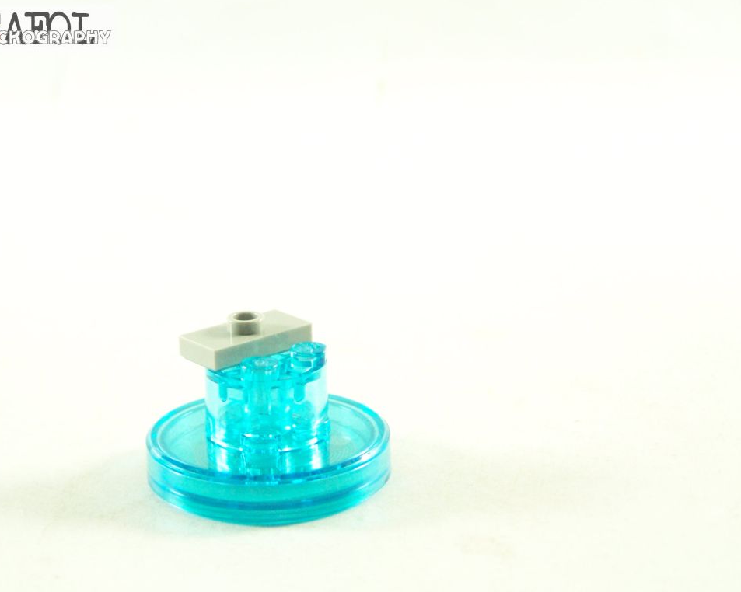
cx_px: 351
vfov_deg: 17.9
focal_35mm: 86
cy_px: 294
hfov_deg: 22.2
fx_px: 1886
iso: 400
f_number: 3.2
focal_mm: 13.7
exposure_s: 1/60
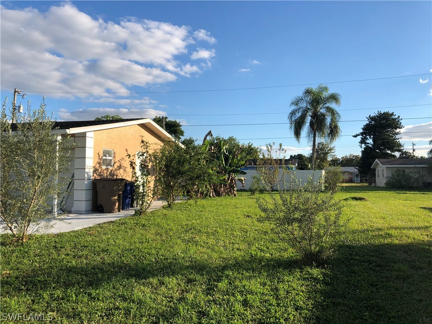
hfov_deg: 63.4
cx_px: 216
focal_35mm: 28
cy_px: 162
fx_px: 349
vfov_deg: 49.7
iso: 20
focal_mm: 3.99
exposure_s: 1/1621
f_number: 1.8
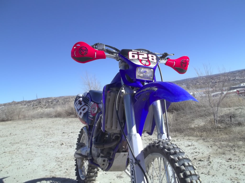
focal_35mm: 33
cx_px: 122
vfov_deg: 42.9
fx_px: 234
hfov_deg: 55.4
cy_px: 92
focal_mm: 5.9
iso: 64
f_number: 8
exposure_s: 1/125
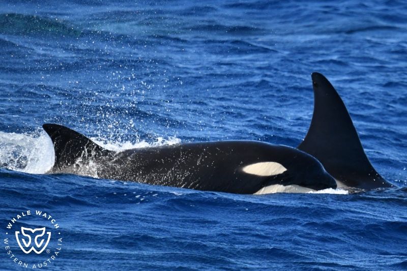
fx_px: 6781
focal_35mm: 600
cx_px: 204
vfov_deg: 2.3
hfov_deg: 3.4
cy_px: 136
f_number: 6.3
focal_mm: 600
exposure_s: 1/8000
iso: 2200
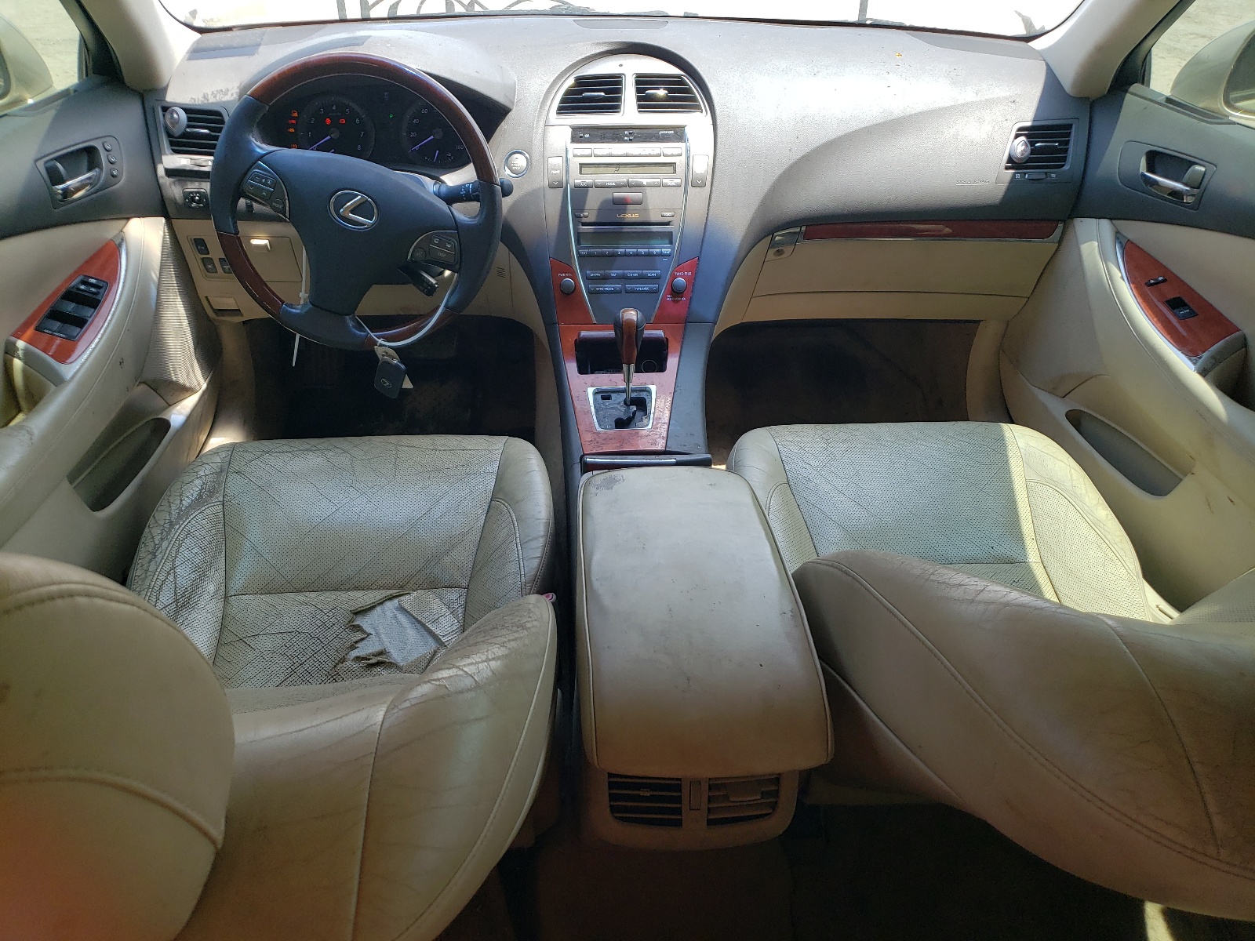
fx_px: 943
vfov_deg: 53.1
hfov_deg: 67.3
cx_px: 628
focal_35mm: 26
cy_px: 470
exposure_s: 1/500
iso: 50
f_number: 1.5
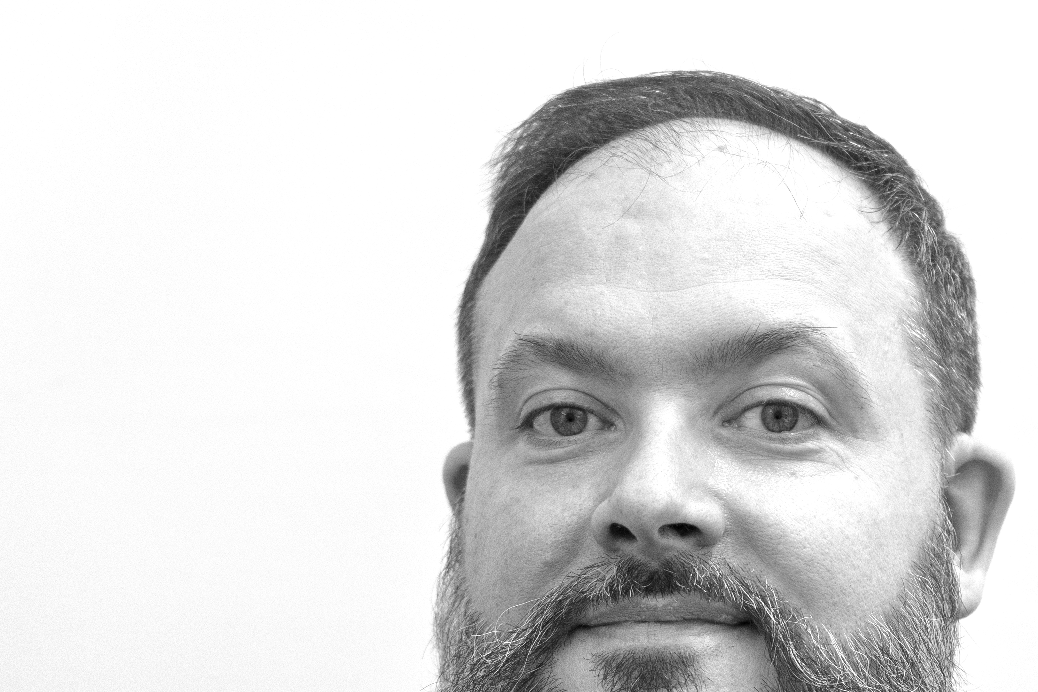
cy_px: 651
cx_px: 804
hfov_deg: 11.3
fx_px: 5218
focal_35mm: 181
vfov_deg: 7.6
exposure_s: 1/160
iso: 1250
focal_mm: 94
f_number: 4
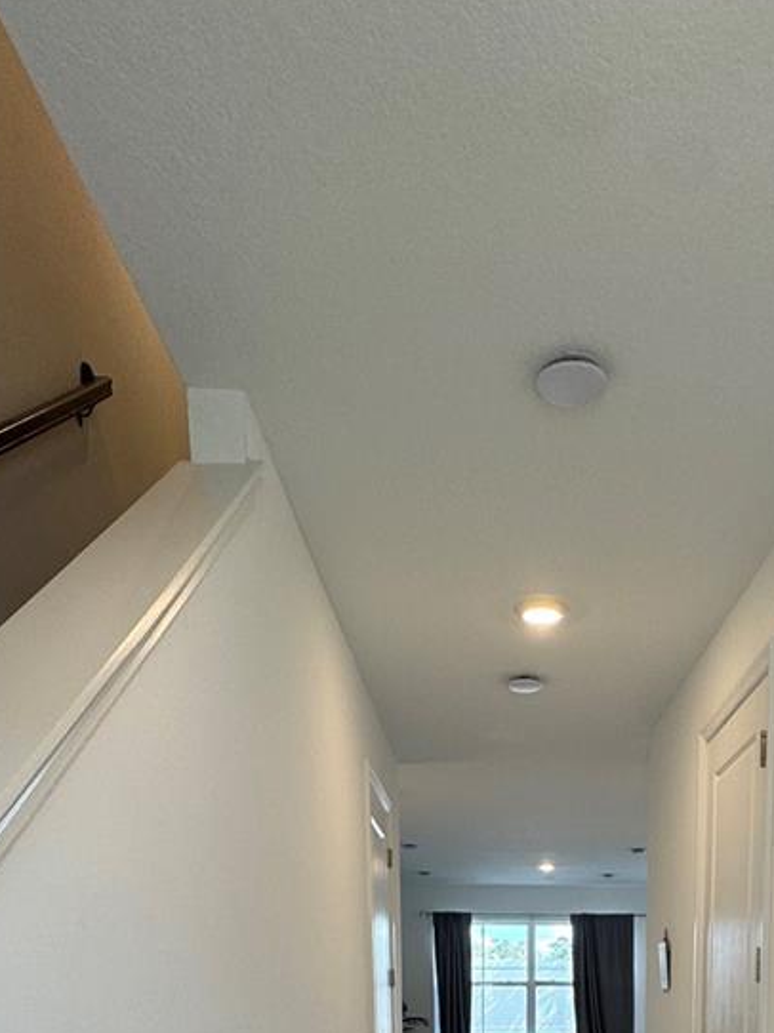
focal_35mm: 31
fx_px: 925
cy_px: 1121
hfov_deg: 44.2
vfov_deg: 45.1
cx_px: 559
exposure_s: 1/120
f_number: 2.2
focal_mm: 2.22
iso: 100
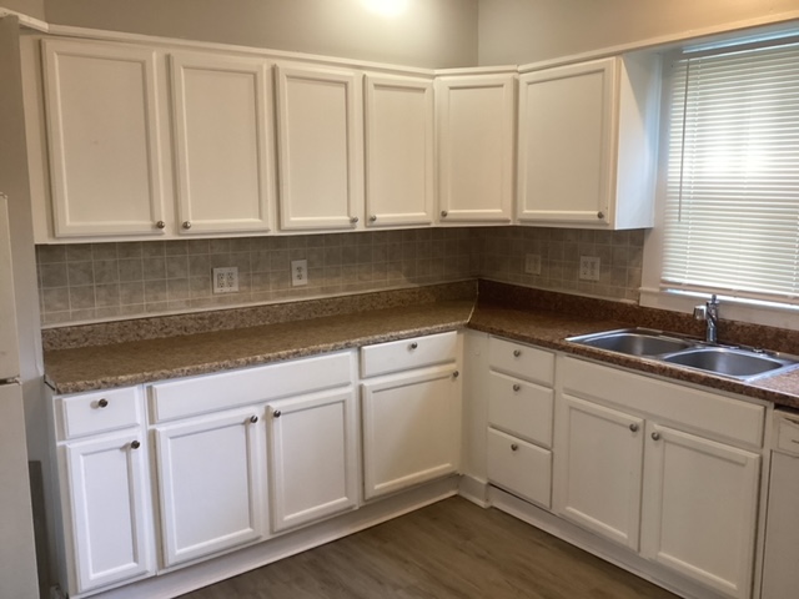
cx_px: 400
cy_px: 300
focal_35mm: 31
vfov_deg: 45.4
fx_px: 716
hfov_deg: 58.4
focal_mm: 3.3
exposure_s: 1/50
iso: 160
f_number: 2.4
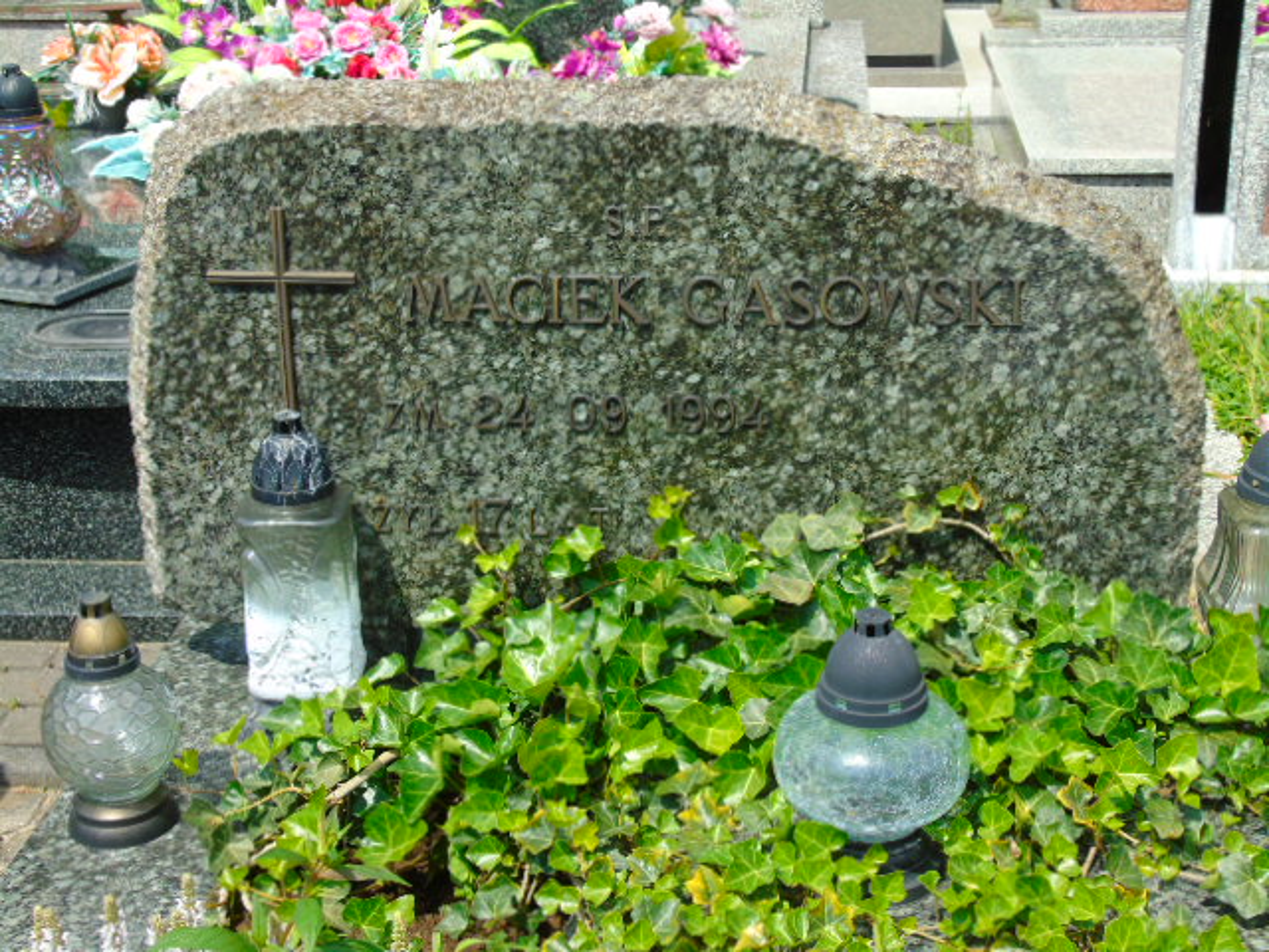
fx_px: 1980
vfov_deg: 27.0
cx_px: 634
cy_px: 476
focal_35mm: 54
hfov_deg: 35.5
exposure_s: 1/400
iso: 80
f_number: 4.3
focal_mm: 9.6
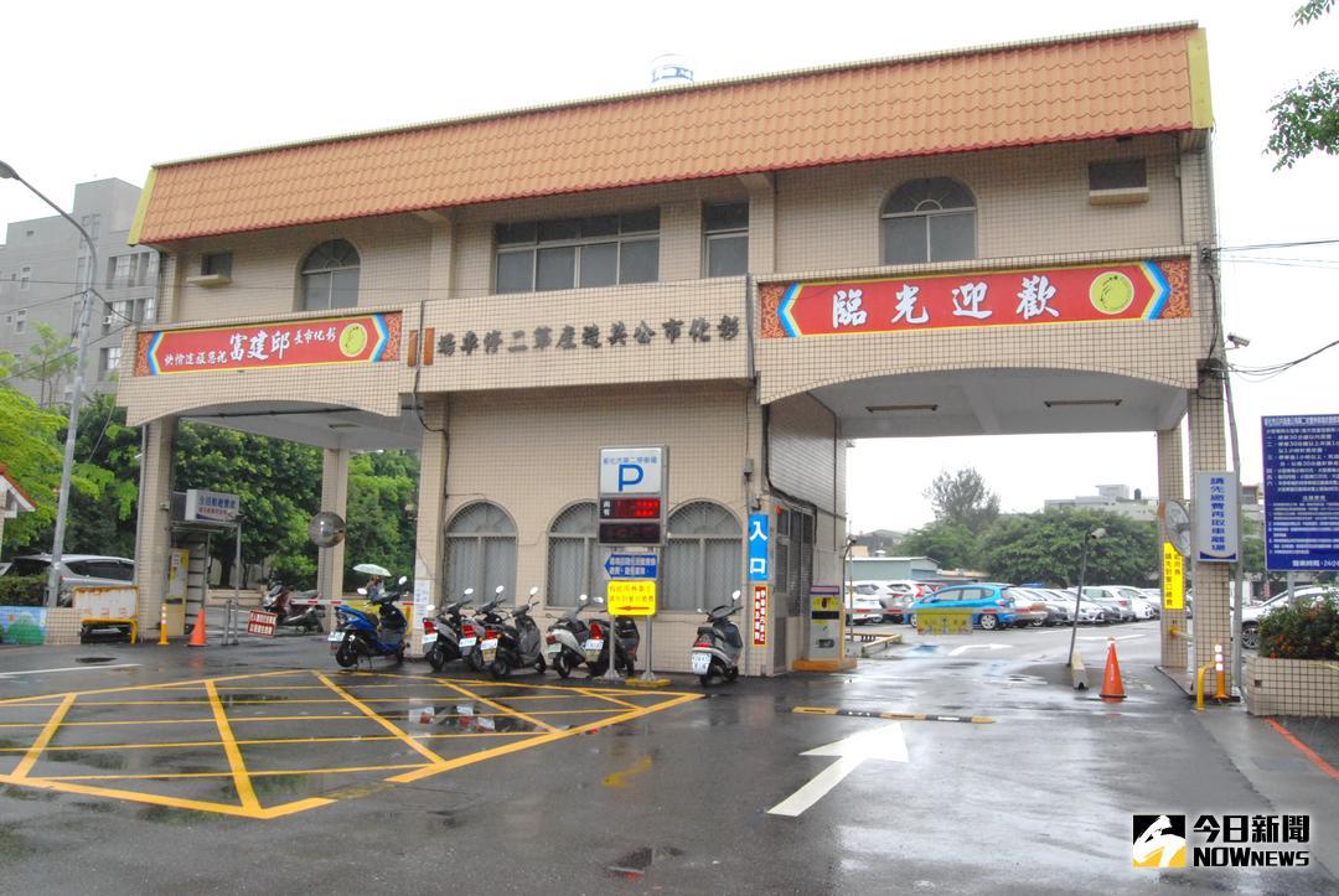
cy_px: 448
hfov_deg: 64.5
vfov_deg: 45.8
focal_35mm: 28
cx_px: 670
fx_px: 1061
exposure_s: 1/200
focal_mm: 19
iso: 800
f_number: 14
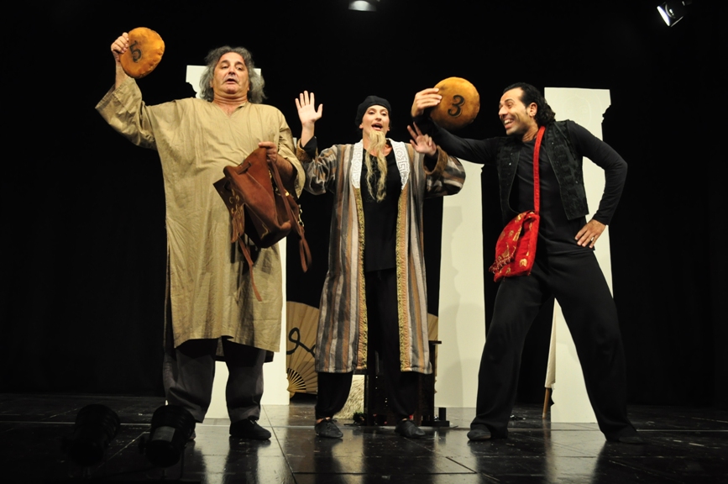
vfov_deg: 31.8
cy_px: 242
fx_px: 848
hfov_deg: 46.4
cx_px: 364
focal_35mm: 42
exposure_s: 1/80
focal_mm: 28
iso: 1000
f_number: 4.5
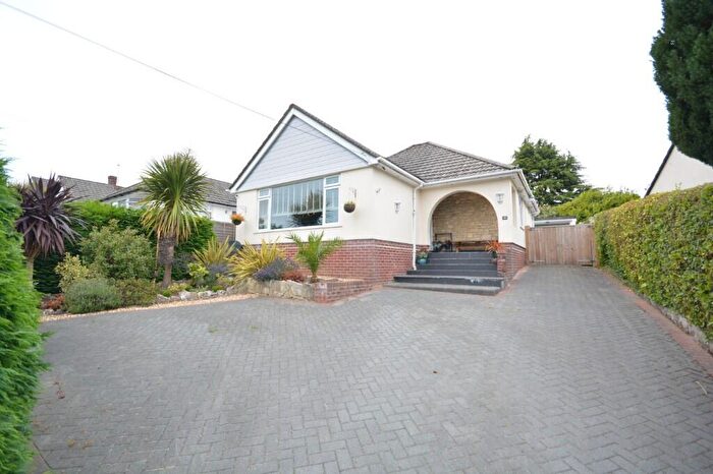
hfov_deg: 100.4
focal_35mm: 15
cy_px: 237
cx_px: 356
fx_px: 297
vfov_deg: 77.3
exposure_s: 1/125
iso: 400
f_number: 8
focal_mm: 10
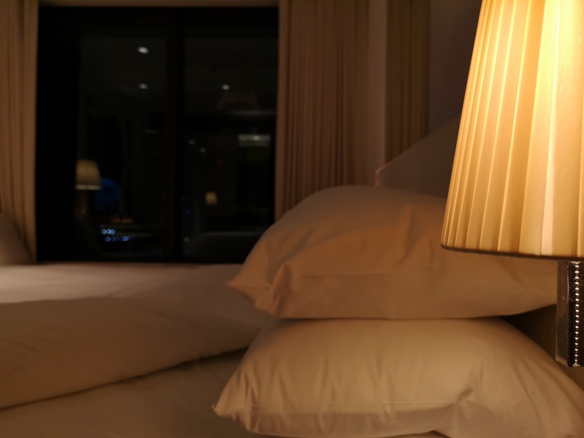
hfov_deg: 65.3
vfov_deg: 51.4
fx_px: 456
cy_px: 219
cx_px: 292
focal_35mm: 27
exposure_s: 1/50
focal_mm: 3.95
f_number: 1.8
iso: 80
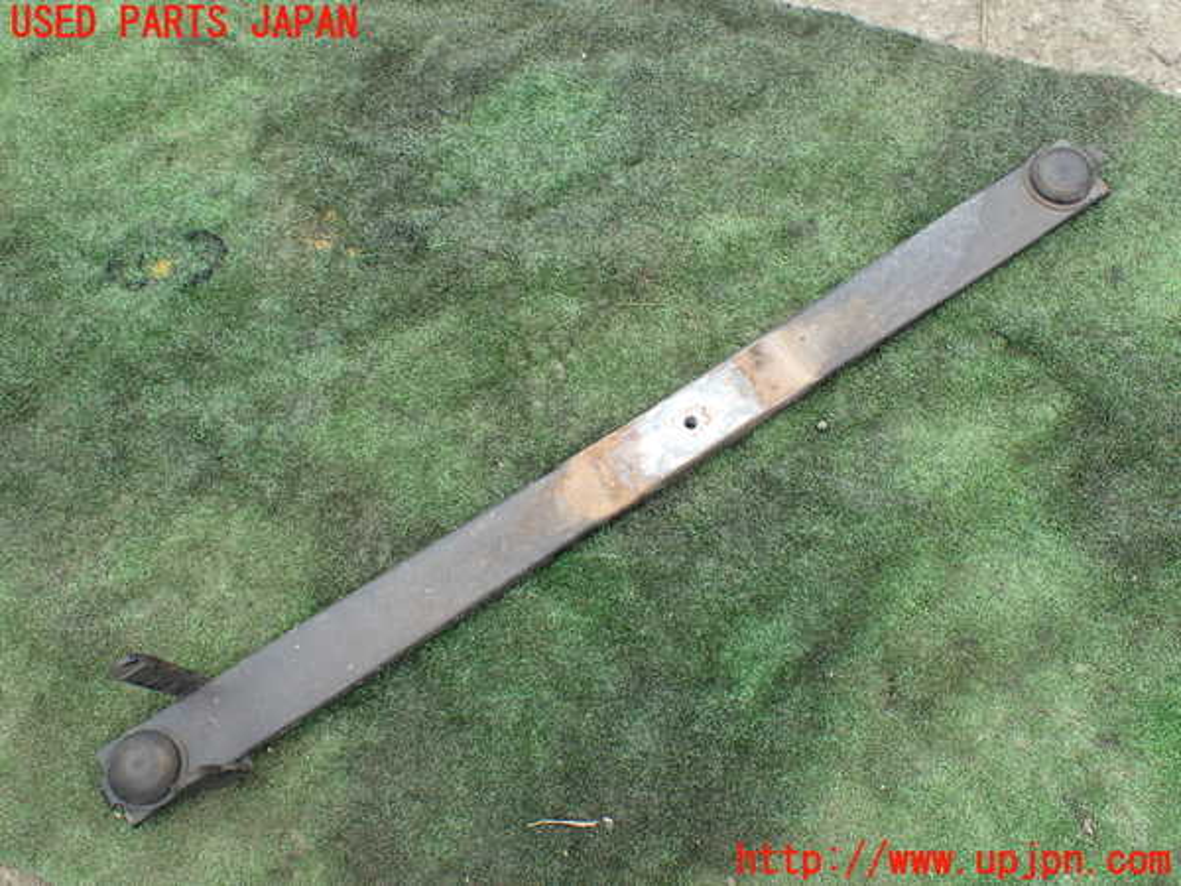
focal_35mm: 30
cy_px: 443
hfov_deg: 60.0
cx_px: 590
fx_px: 1024
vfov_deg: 46.8
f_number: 3.2
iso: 100
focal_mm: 5.4
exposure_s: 1/200
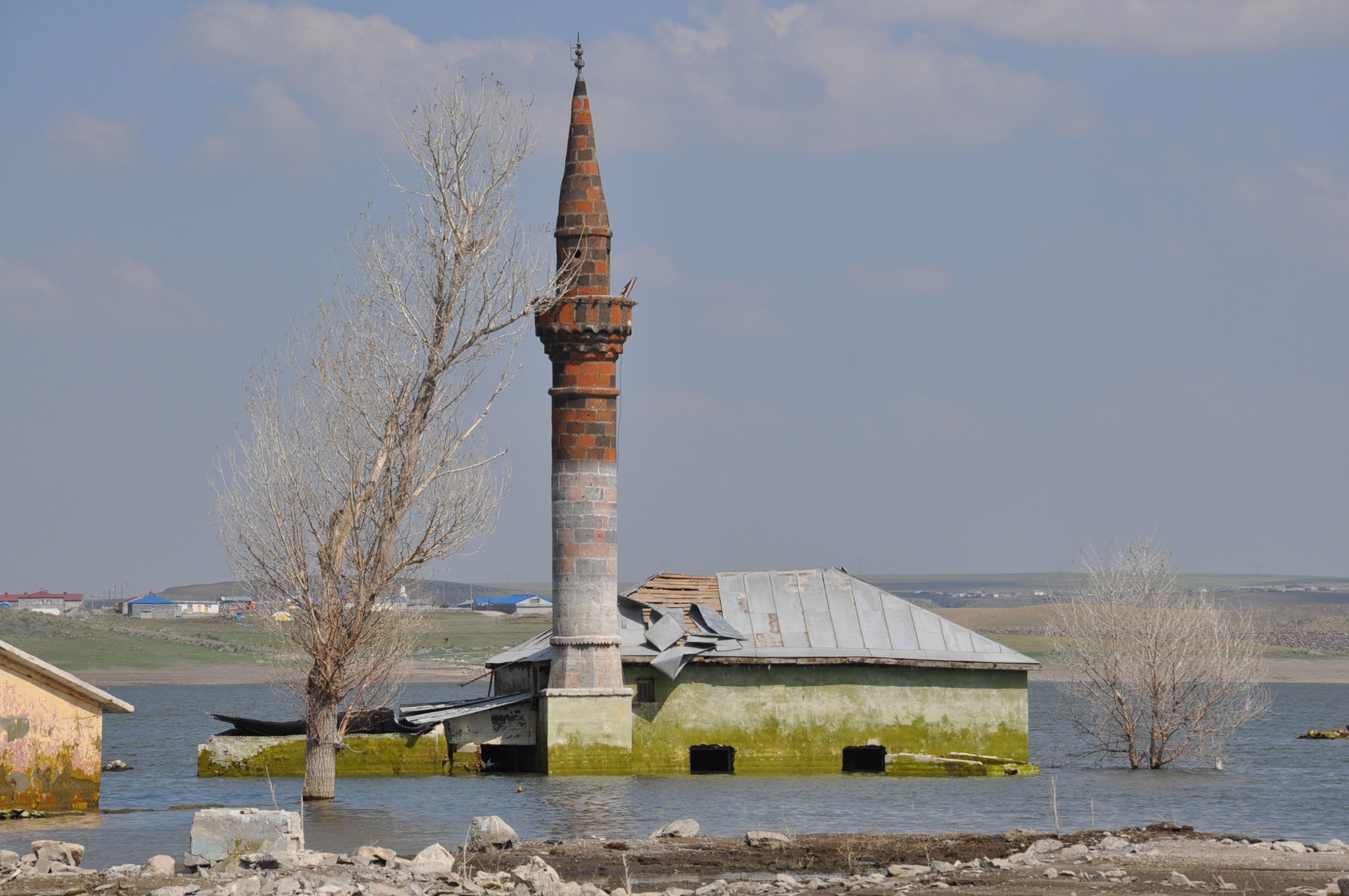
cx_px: 674
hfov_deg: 13.1
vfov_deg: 8.7
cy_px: 448
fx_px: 5895
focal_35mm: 158
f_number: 11
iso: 200
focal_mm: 105
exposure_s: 1/500
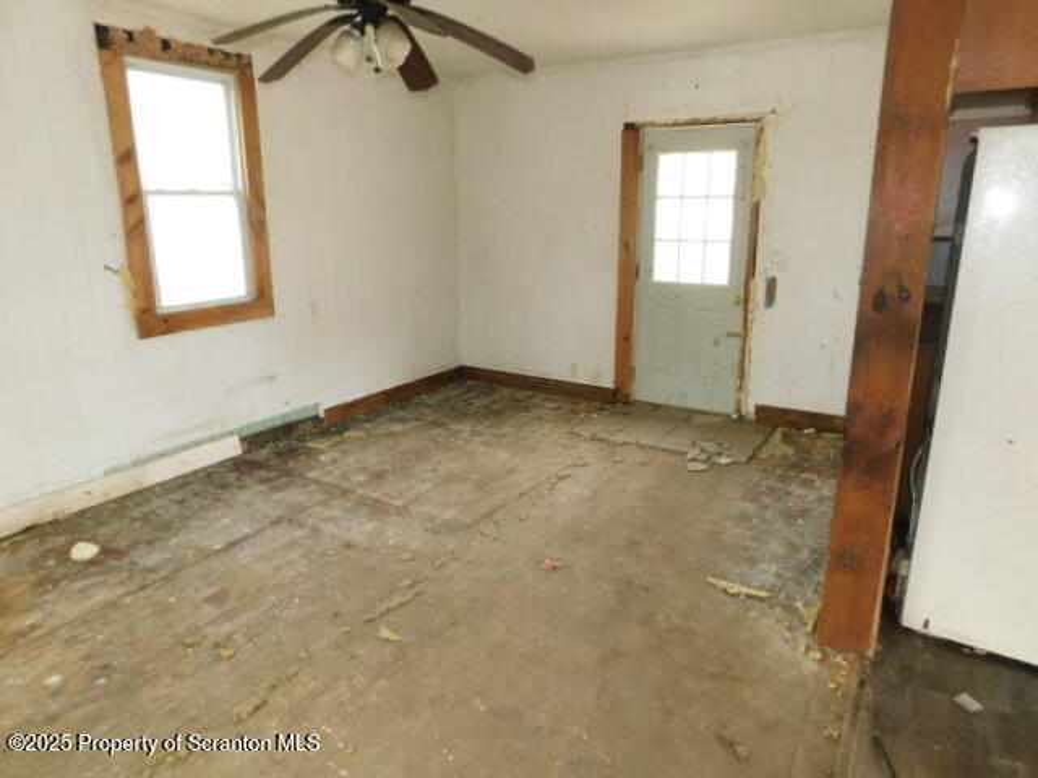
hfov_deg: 73.9
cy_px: 389
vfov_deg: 58.9
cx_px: 519
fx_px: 690
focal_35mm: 23
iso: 200
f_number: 3
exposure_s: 1/30
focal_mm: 4
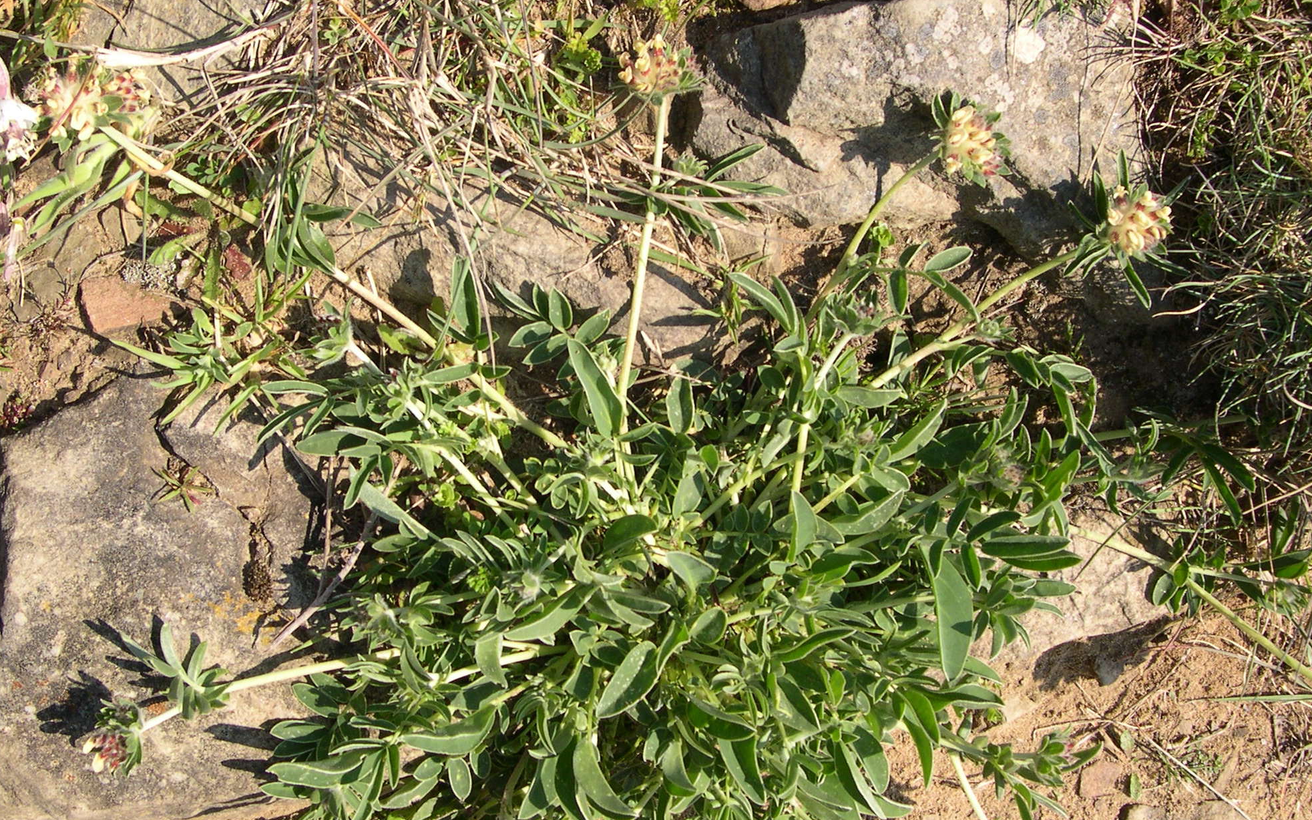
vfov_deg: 31.2
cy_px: 489
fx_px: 1466
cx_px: 662
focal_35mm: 41
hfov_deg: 48.2
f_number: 7.6
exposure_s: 1/111
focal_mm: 8
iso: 100
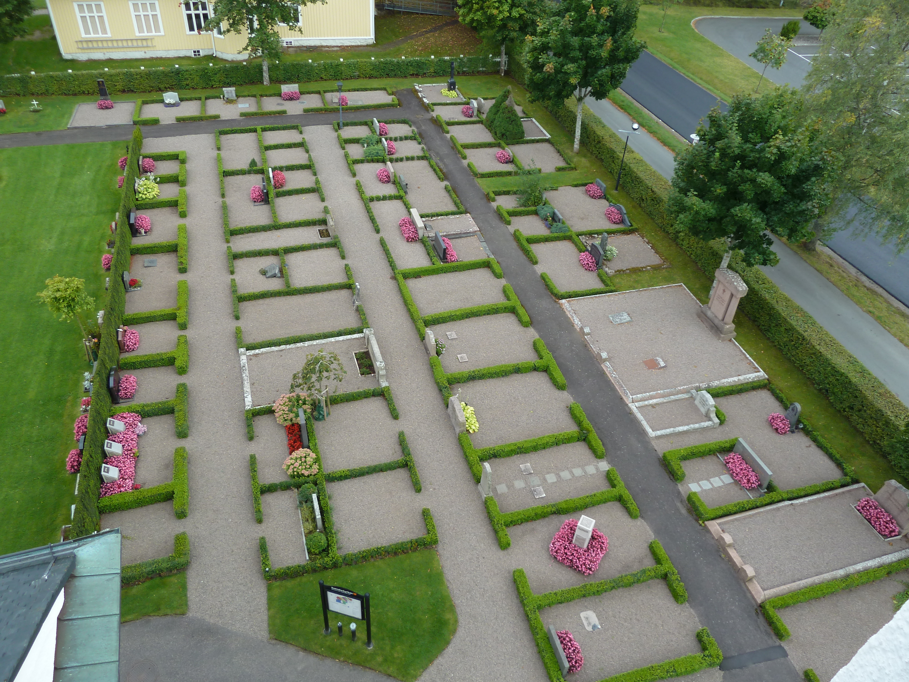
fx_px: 656
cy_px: 341
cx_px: 454
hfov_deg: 69.4
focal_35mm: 25
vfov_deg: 54.9
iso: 80
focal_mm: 4.1
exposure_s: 1/60
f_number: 3.3
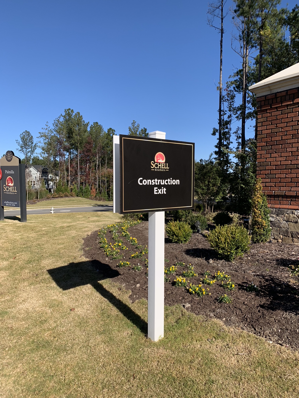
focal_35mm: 26
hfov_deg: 53.1
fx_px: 299
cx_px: 150
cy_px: 199
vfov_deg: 67.3
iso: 25
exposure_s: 1/1812
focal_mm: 4.25
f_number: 1.8
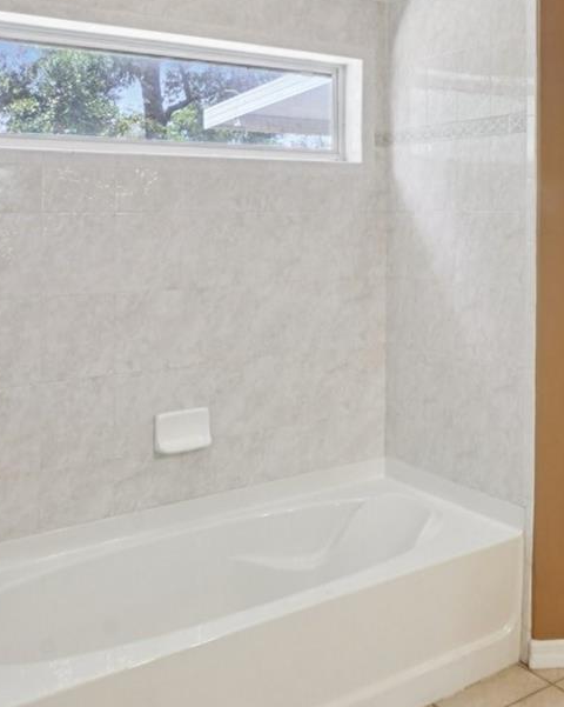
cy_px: 242
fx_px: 835
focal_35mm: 40
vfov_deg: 45.2
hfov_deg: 32.2
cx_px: 640
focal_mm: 16
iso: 400
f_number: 8
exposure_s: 1/15
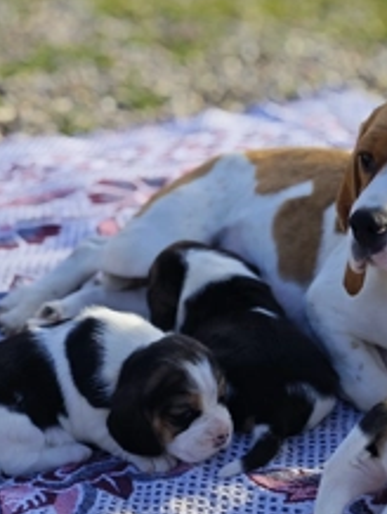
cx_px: 326
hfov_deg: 13.4
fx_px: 1637
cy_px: 274
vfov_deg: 17.9
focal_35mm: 110
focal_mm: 9
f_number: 2
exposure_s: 1/280
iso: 50
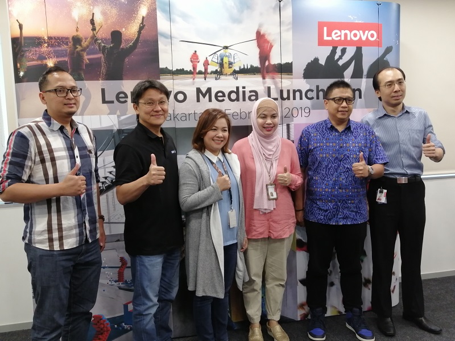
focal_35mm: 31
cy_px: 170
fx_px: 407
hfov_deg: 58.4
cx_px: 228
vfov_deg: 45.4
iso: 160
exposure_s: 1/33.3
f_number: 1.8
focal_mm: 3.88
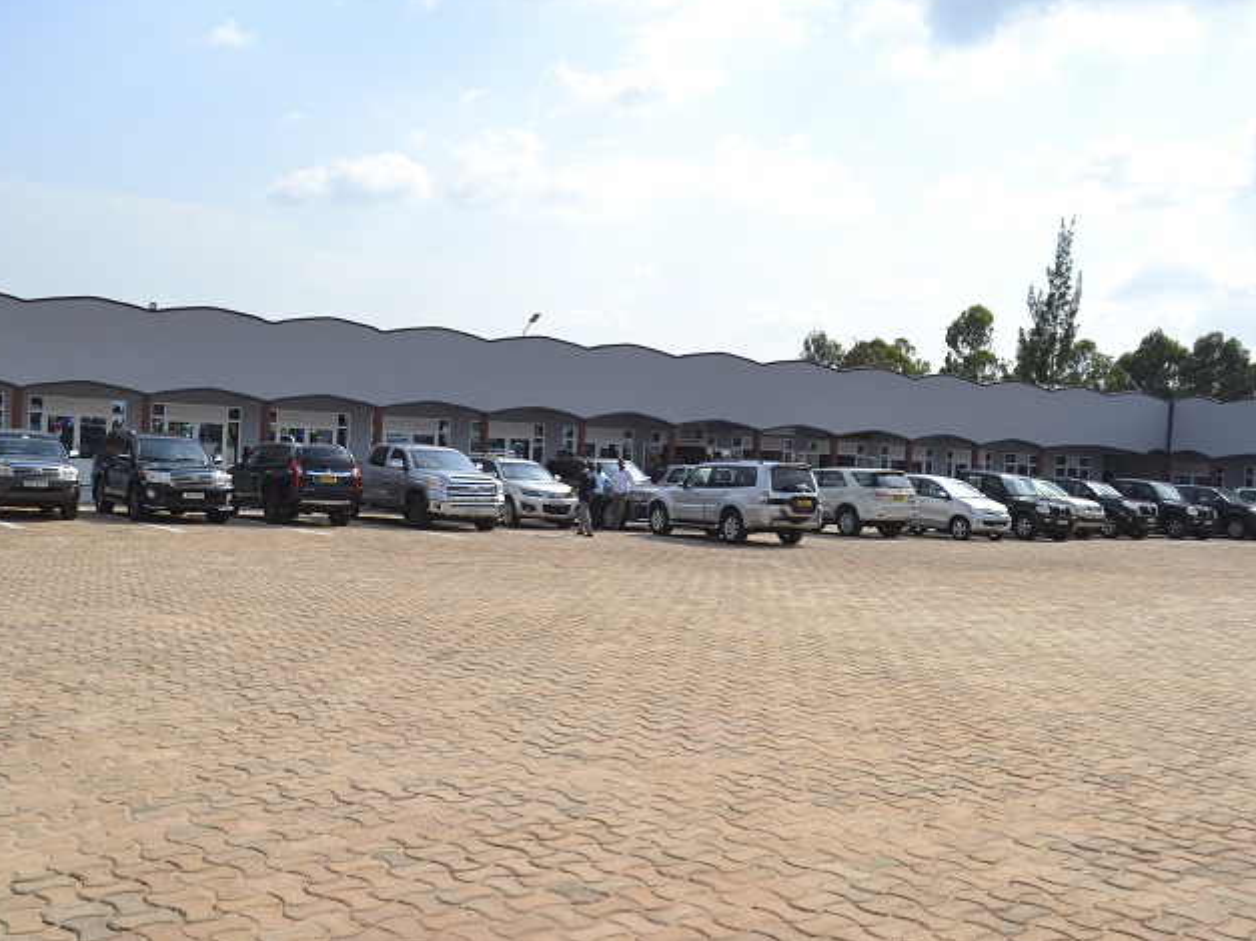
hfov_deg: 55.3
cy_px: 468
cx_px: 600
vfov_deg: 42.9
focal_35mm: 33
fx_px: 1197
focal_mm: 20
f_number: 9
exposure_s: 1/320
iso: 100
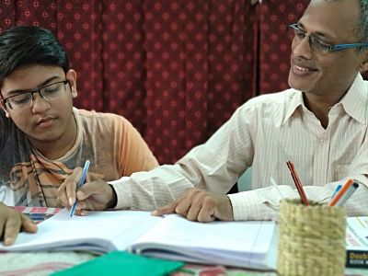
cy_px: 138
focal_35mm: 52
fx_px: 553
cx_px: 184
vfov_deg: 28.0
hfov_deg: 36.8
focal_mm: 5.99
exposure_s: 1/33
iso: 1600
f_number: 2.6
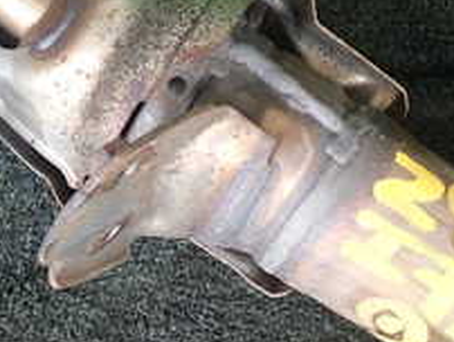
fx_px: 1169
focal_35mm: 89
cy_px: 83
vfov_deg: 16.5
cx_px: 166
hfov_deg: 21.9
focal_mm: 5.4
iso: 200
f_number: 2.3
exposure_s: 1/60
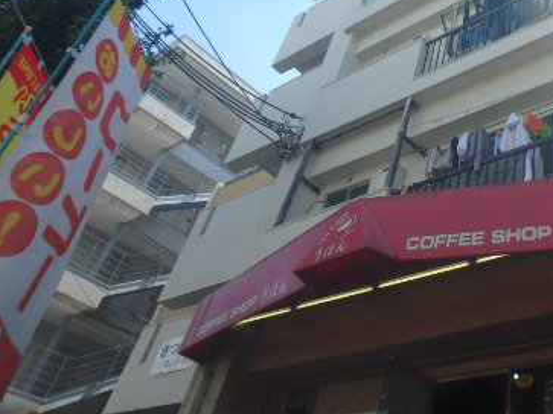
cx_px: 462
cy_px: 100
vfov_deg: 37.6
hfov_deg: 46.8
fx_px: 591
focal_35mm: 37
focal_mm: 3.7
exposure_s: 1/500
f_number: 3.5
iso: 125
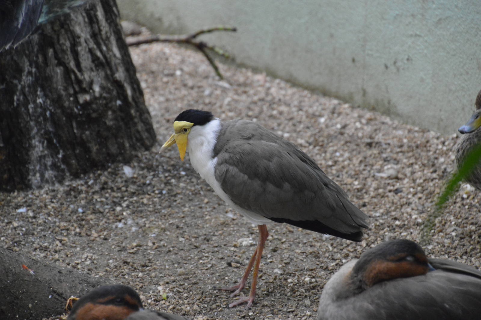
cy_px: 160
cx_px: 240
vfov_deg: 5.2
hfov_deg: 7.9
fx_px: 3504
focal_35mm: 262
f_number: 6
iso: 3200
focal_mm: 175
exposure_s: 1/100
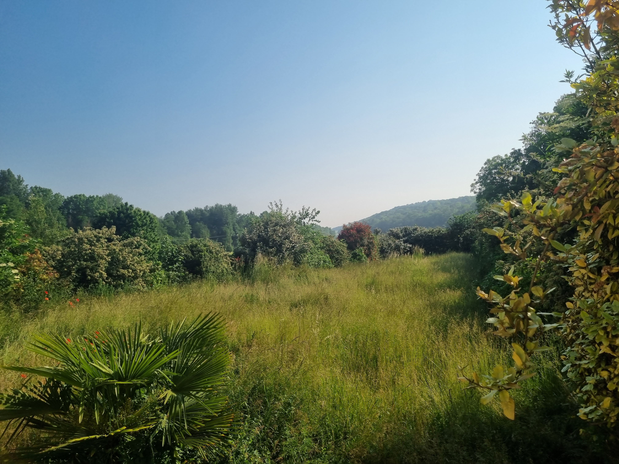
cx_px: 310
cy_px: 232
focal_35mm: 26
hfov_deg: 67.3
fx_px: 465
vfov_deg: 53.1
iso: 50
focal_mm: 5.4
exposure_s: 1/4352
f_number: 1.8
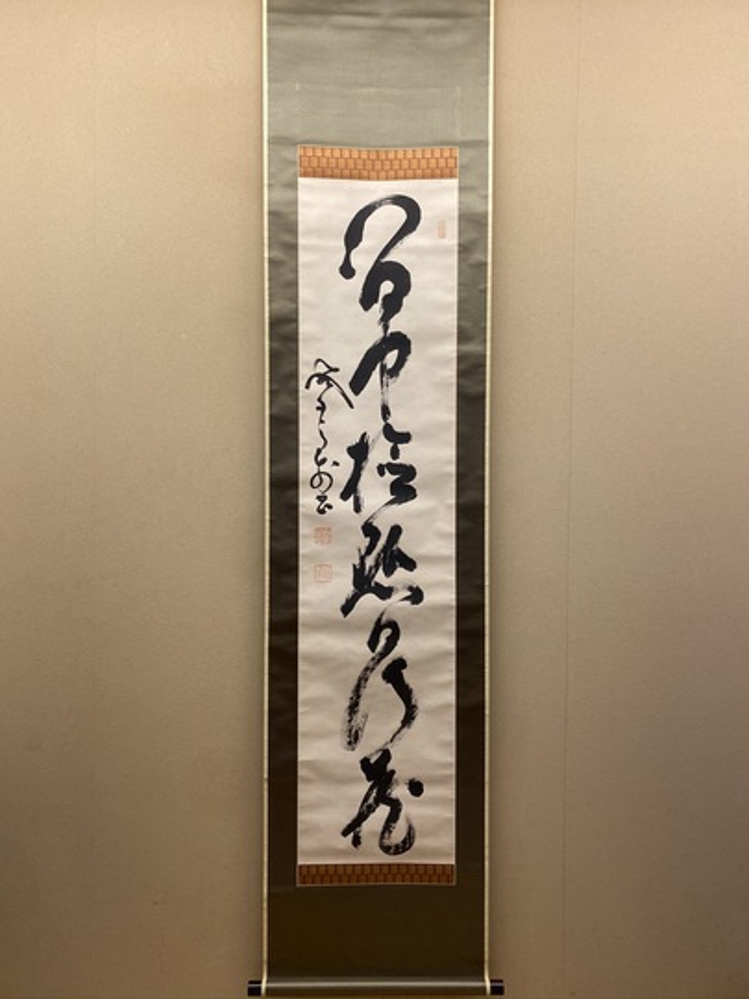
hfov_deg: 53.1
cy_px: 500
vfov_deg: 67.3
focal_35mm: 26
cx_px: 374
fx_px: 750
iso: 125
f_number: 1.8
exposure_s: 1/120
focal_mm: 4.25
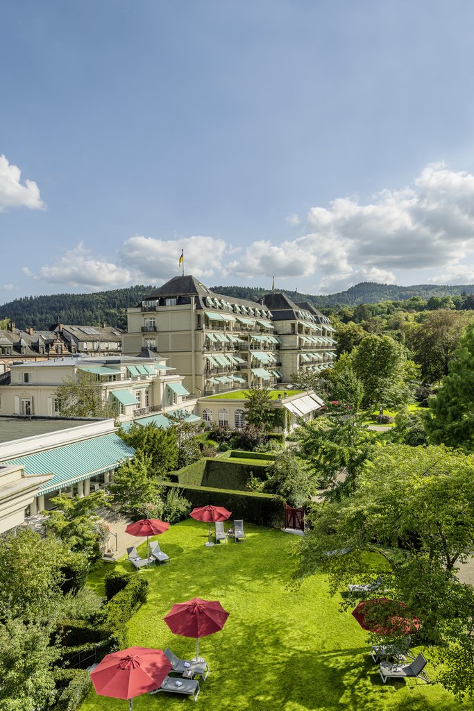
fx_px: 474
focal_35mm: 24
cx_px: 237
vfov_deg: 73.7
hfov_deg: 53.1
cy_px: 356
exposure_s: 1/160
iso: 40
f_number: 7.1
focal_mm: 24
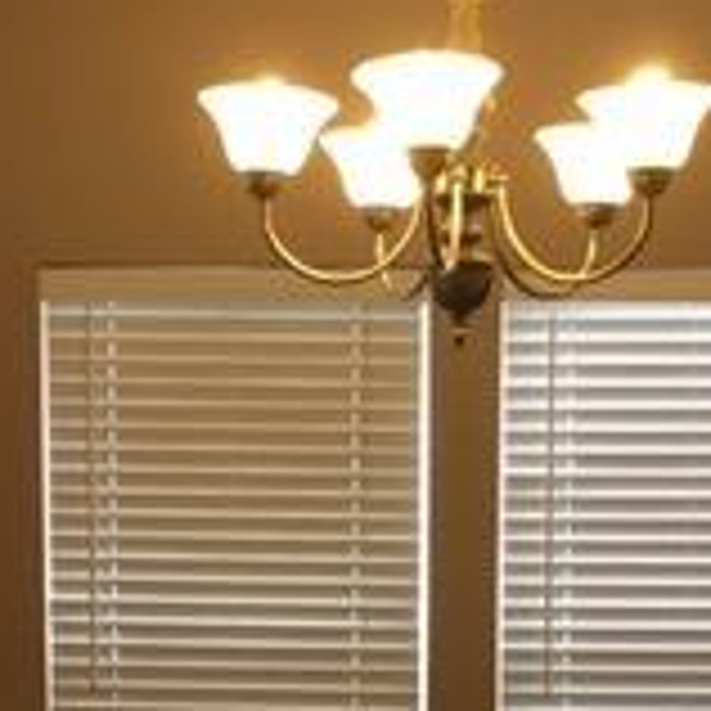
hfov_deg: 16.7
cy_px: 914
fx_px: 2417
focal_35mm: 104
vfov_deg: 15.9
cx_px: 410
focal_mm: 4.15
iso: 40
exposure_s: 1/30
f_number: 2.2
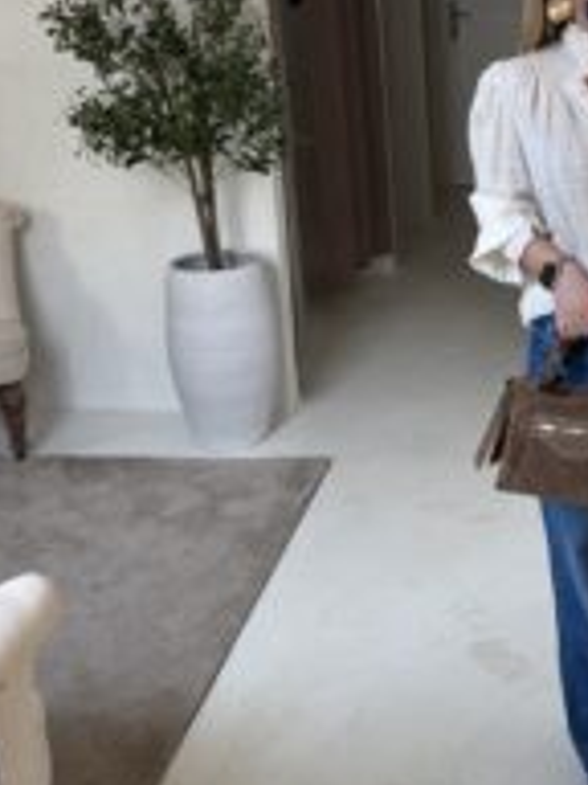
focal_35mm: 50
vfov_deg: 37.7
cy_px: 249
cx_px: 568
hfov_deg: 27.7
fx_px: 1132
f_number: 1.78
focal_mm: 6.76
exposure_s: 1/121
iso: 125
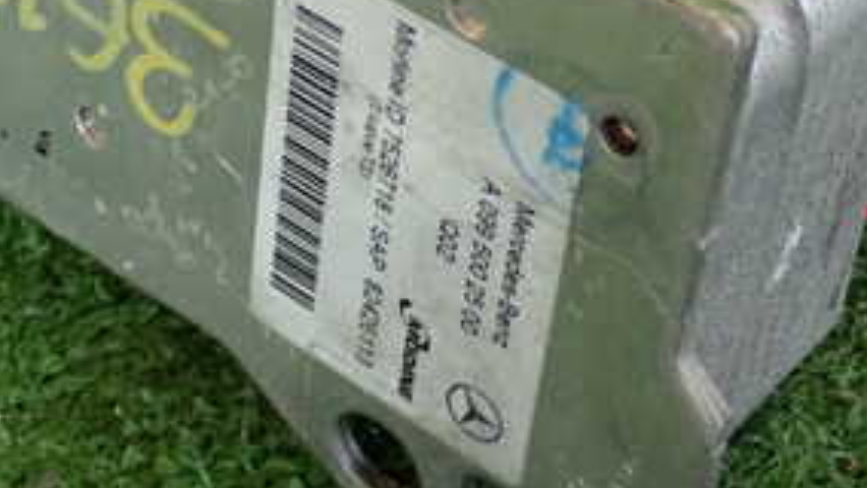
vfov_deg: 11.1
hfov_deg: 19.7
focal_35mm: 108
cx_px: 278
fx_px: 2484
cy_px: -15
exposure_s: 1/125
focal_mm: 8.4
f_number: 3.1
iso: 800
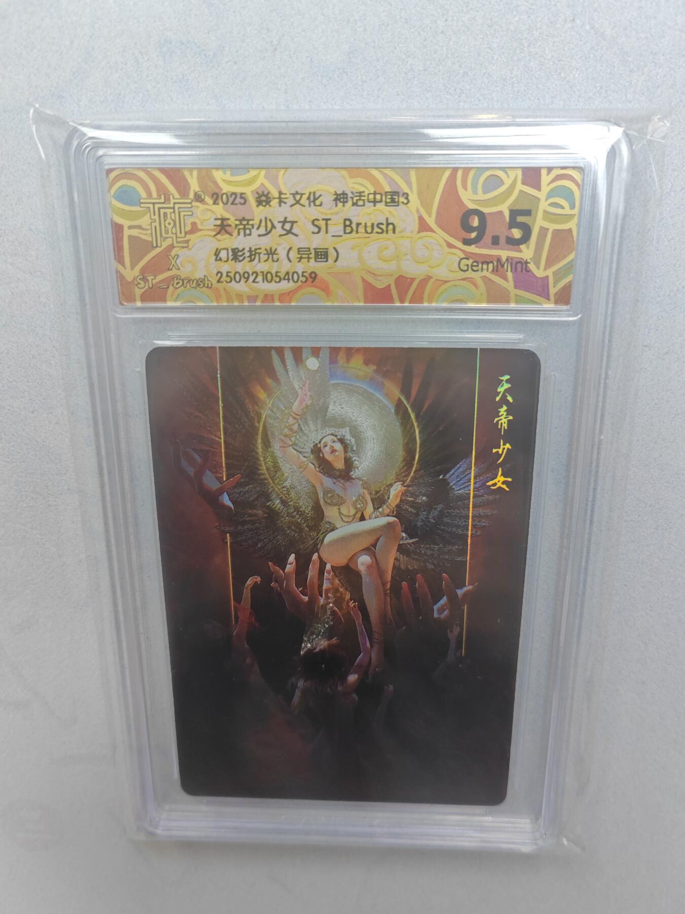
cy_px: 457
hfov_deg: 51.4
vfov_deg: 65.3
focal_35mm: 27
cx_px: 342
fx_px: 712
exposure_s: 1/100
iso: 80
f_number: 1.95
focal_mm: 5.52
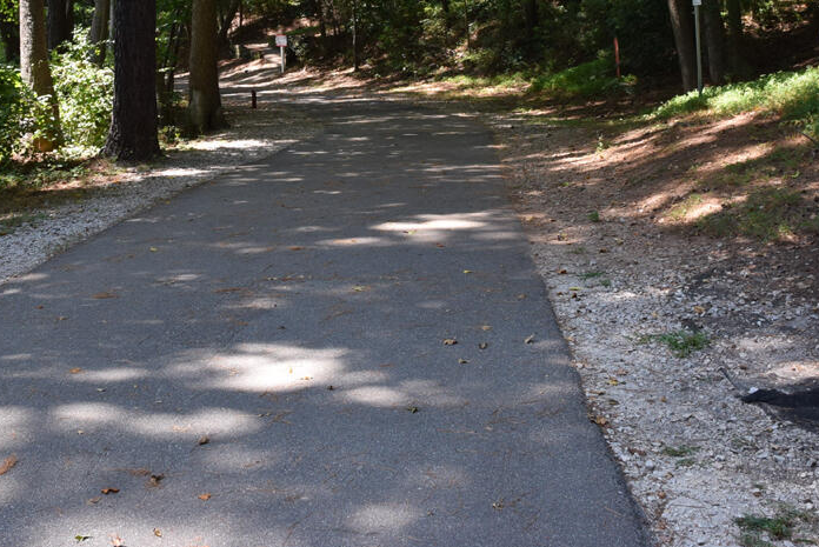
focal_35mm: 47
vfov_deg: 27.7
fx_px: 1068
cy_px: 61
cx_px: 389
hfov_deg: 41.9
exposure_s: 1/125
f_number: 6.3
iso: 400
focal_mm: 17
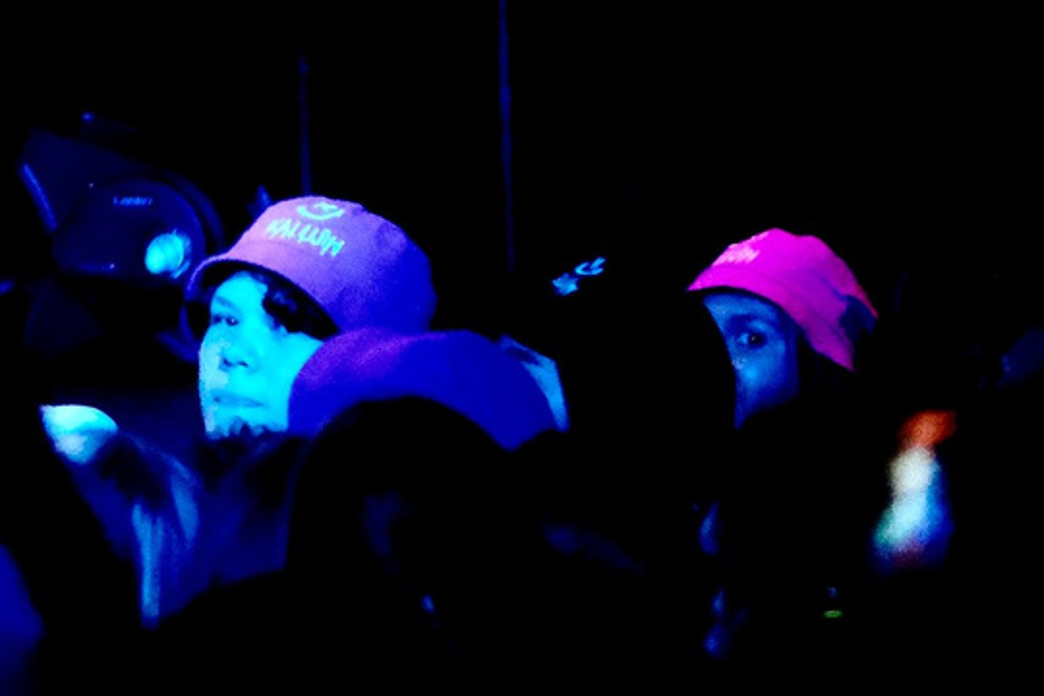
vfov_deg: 3.4
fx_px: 11541
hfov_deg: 5.0
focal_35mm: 398
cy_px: -720
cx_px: -1419
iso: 6400
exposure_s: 1/800
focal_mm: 56
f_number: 1.2
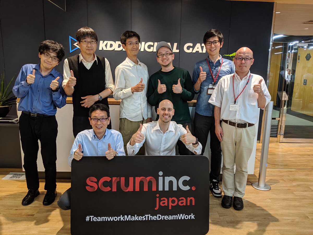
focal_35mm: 27
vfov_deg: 51.4
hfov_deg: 65.3
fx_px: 244
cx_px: 156
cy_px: 118
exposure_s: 1/40
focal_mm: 4.44
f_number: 1.8
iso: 78
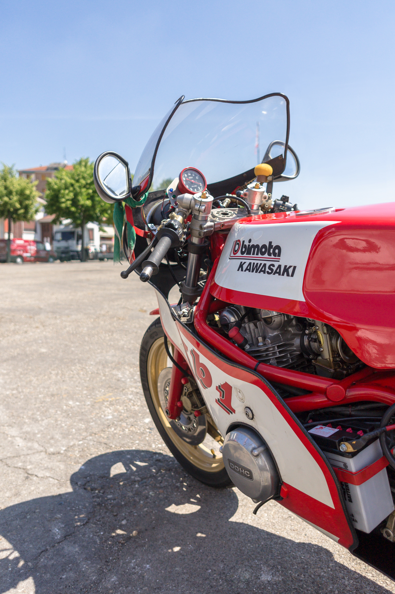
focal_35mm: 28
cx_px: 198
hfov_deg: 45.6
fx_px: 470
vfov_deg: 64.6
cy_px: 297
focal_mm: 19
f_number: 2.8
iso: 200
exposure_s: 1/3200
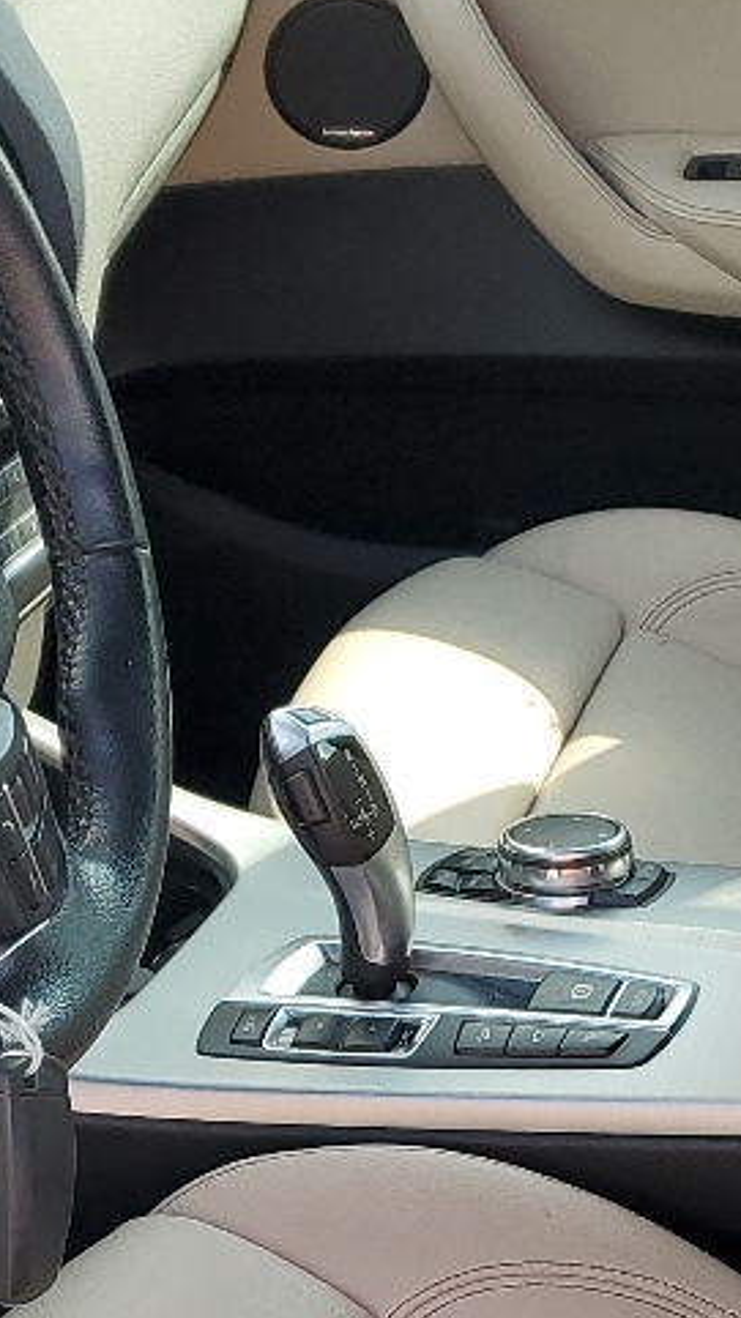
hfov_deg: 12.9
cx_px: 304
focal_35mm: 94
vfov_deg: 22.0
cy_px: 1255
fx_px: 3285
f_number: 1.5
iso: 50
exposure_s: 1/417
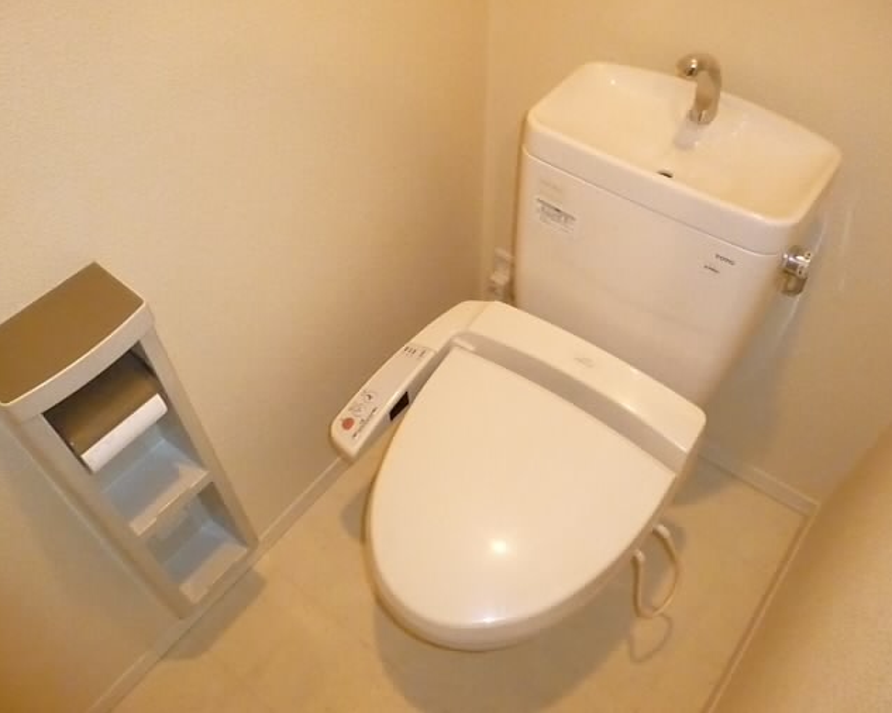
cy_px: 345
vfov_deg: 53.1
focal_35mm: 27
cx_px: 424
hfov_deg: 64.1
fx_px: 713
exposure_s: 1/80
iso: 1600
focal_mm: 4.5
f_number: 3.1
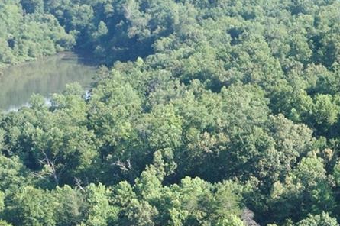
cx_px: 414
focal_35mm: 129
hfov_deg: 15.3
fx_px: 1217
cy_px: 355
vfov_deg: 10.2
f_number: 4
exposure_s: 1/120
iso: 100
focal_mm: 10.26
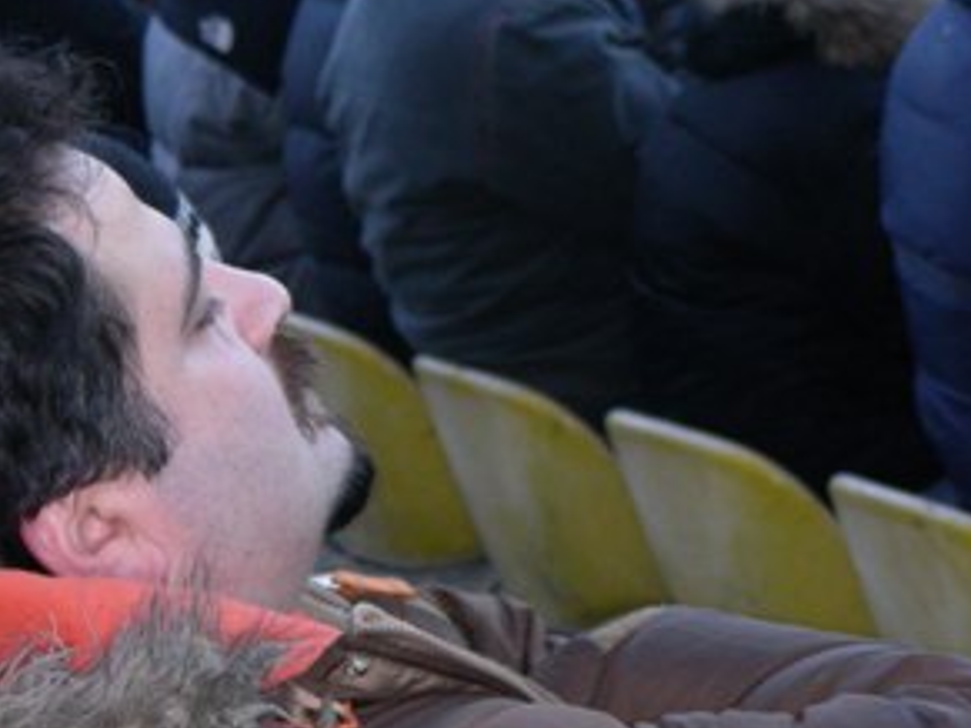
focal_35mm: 220
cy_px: 296
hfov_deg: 9.0
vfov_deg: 6.7
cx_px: 294
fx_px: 6169
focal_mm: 21.3
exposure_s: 1/120
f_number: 3.5
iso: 200
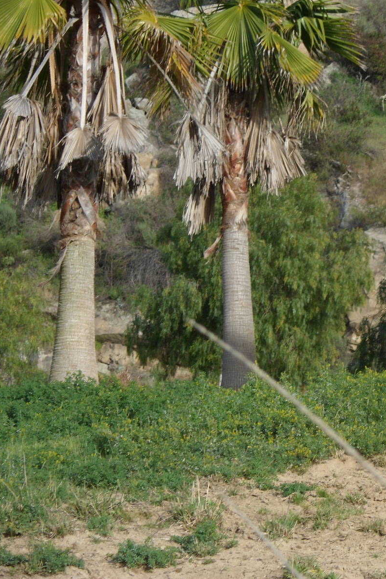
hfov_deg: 4.9
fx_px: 4506
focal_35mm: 280
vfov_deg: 7.4
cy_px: 290
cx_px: 375
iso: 80
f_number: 5.6
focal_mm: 36.2
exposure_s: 1/350
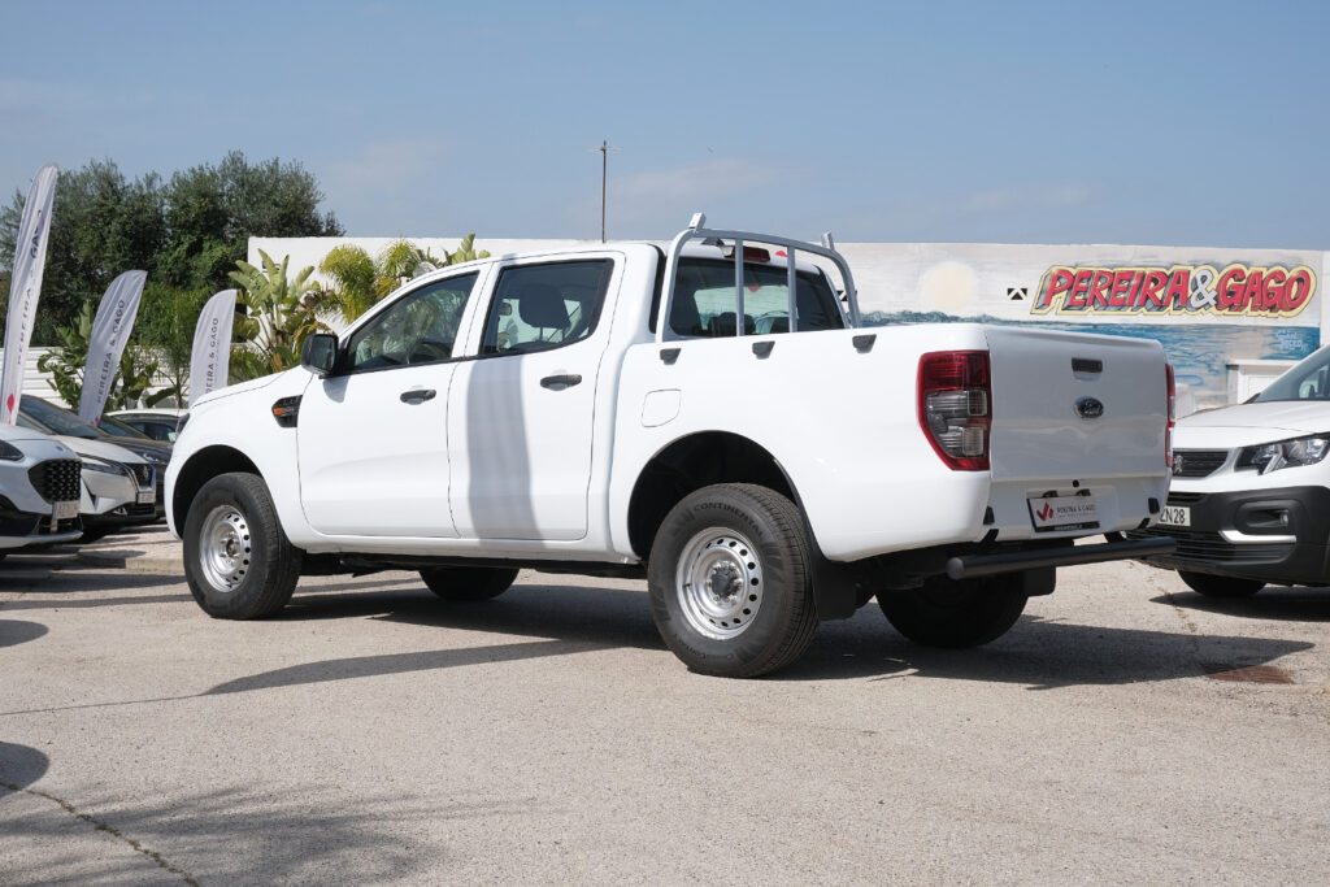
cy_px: 444
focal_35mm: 48
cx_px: 665
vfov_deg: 28.1
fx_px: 1773
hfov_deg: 41.1
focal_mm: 32.3
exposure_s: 1/400
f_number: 10
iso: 160
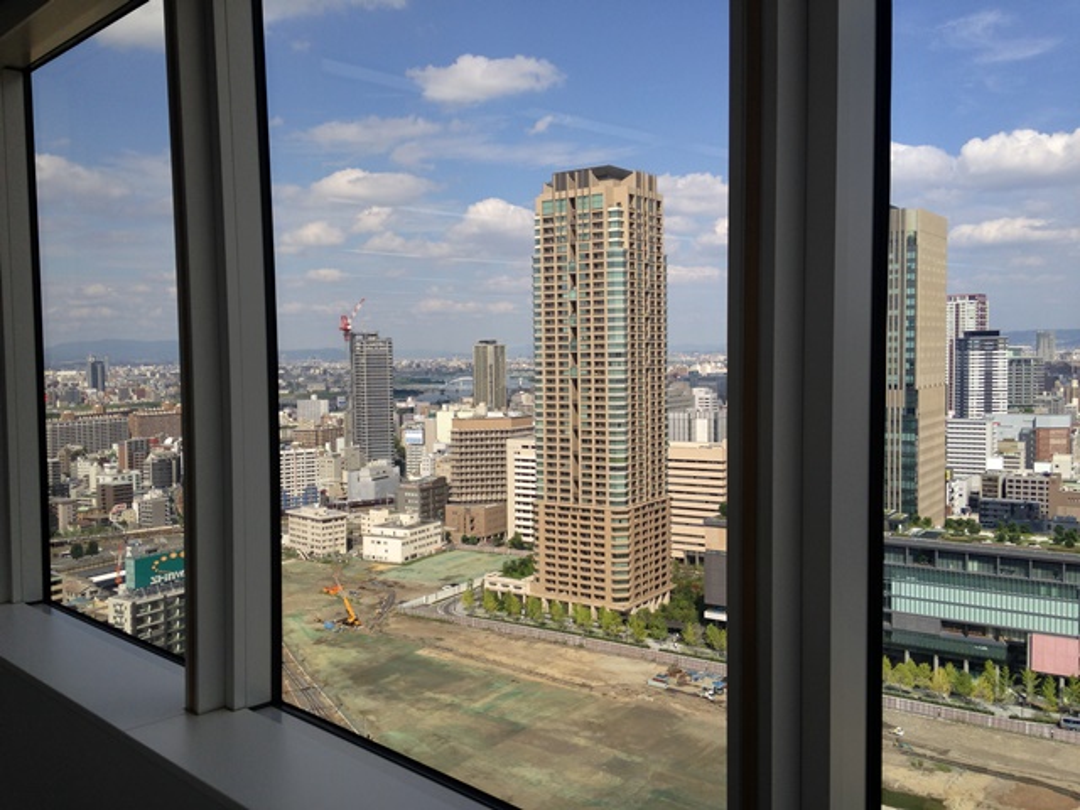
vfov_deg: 42.9
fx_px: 1030
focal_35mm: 33
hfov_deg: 55.4
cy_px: 405
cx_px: 540
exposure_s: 1/488
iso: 50
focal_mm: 4.12
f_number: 2.4
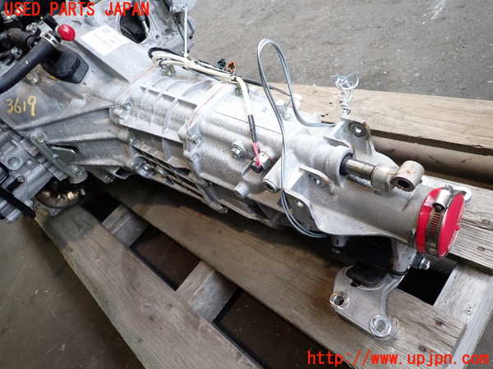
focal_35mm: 25
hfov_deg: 69.4
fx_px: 356
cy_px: 184
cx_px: 246
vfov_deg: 54.9
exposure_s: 1/80
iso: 200
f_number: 2
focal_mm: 4.5
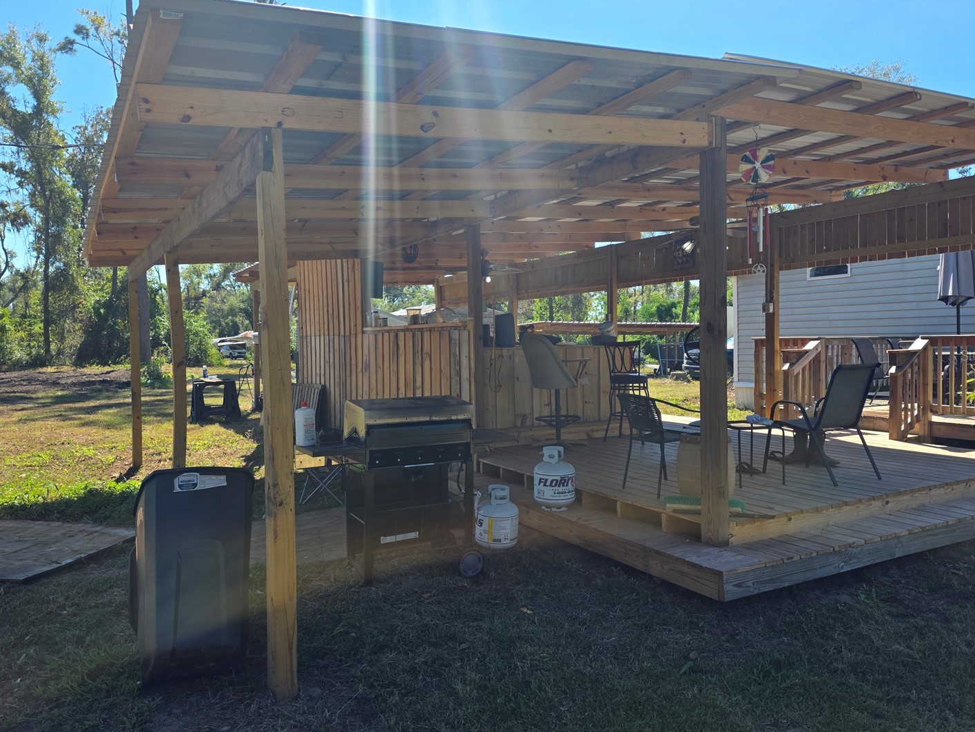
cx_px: 475
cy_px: 355
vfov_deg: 53.1
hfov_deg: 67.3
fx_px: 733
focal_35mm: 26
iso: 80
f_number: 1.7
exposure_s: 1/2828
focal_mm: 6.25
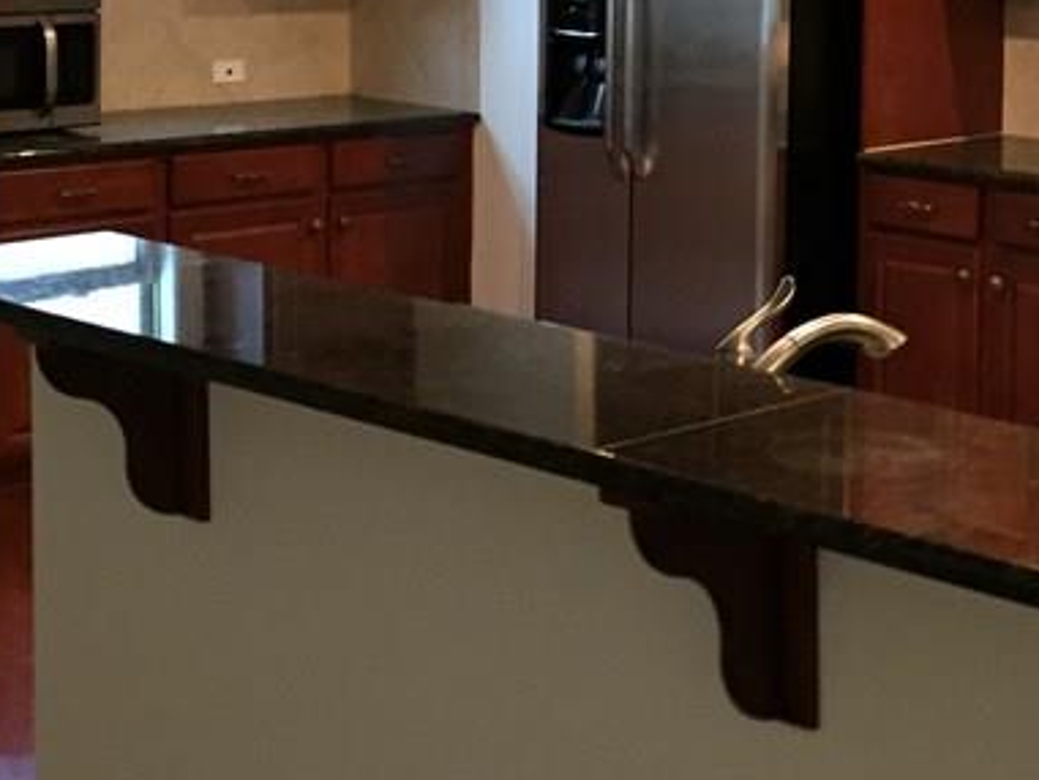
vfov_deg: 18.6
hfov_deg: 24.8
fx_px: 2342
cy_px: 65
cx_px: 755
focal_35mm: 78
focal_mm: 4.15
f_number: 2.2
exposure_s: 1/17
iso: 250
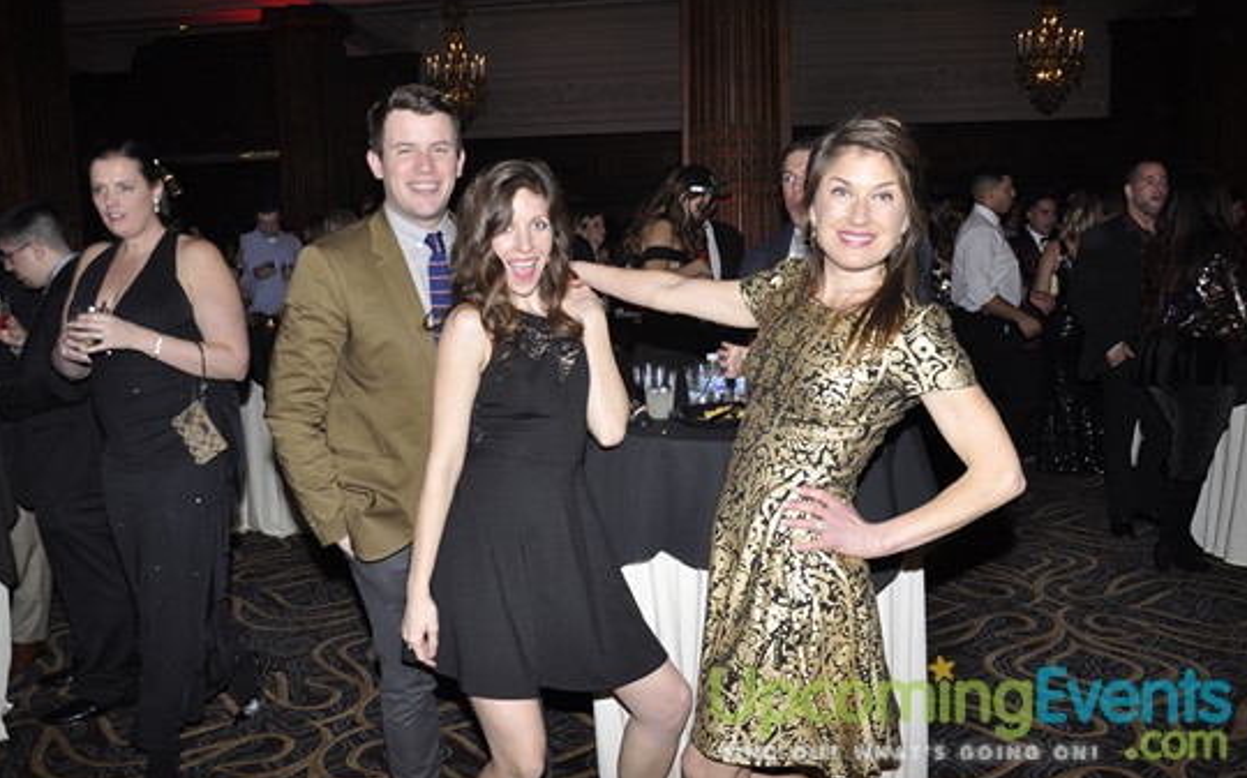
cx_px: 630
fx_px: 951
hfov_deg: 66.5
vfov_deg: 44.5
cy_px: 375
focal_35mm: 28
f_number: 5
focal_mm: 18
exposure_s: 1/60
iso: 400
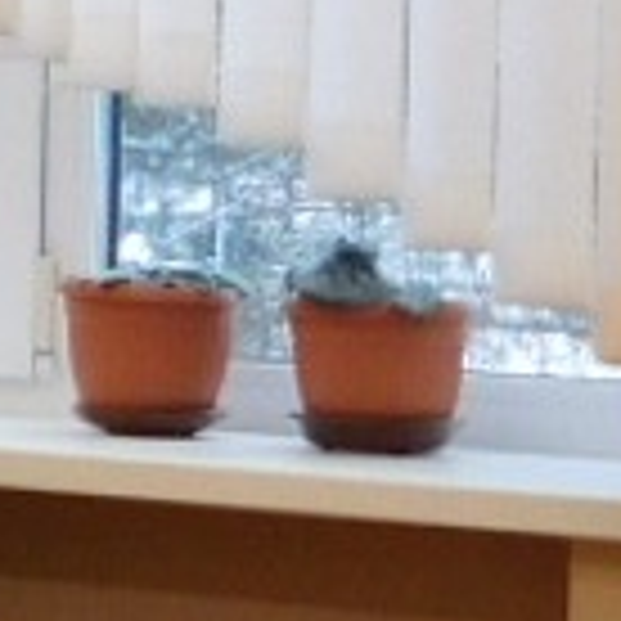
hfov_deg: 9.4
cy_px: -220
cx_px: -1125
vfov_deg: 11.0
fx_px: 3126
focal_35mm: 154
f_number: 3.2
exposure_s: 1/50
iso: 125
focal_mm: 5.3
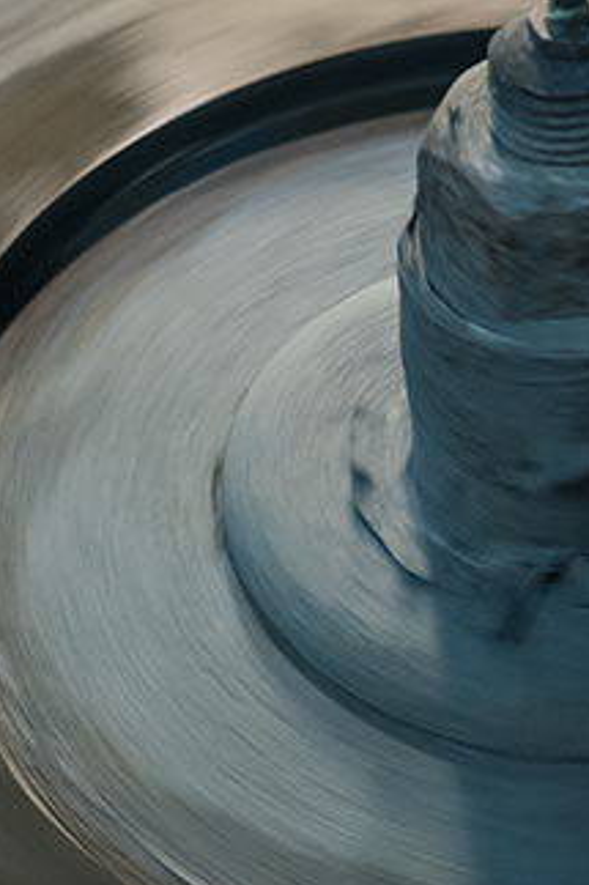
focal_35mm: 93
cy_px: 222
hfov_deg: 13.4
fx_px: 2285
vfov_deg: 21.7
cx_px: -430
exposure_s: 1/200
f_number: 5
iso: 1250
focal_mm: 40
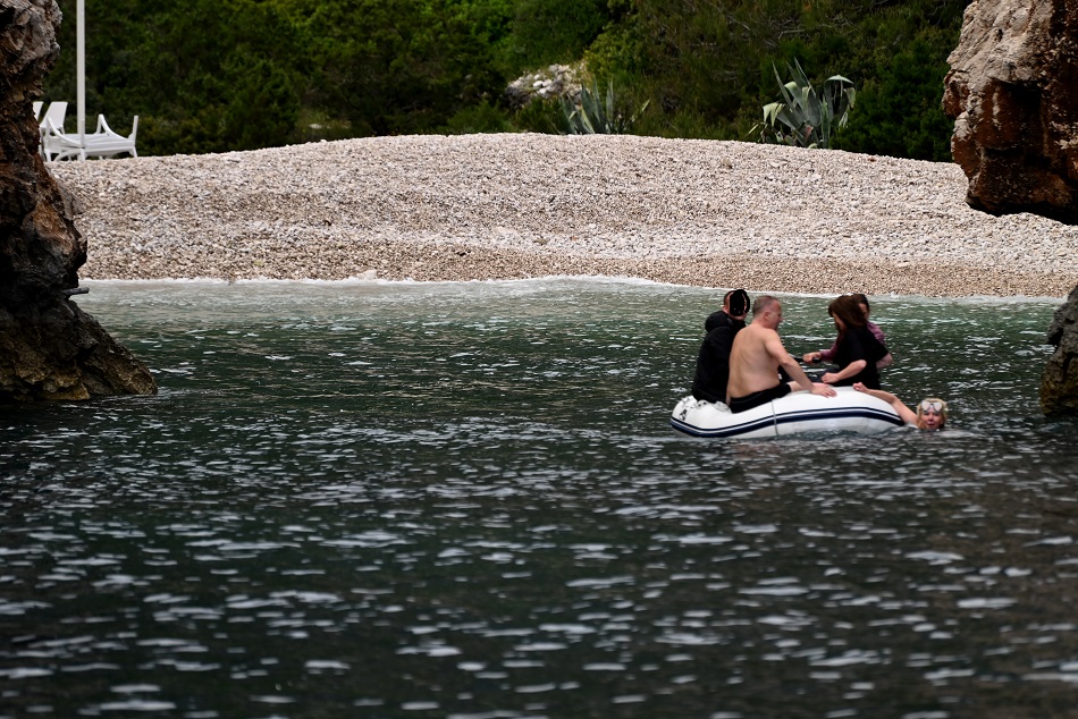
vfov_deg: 4.6
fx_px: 8986
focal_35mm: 300
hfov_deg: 6.9
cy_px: 360
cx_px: 539
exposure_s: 1/1000
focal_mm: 300
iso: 400
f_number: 5.6
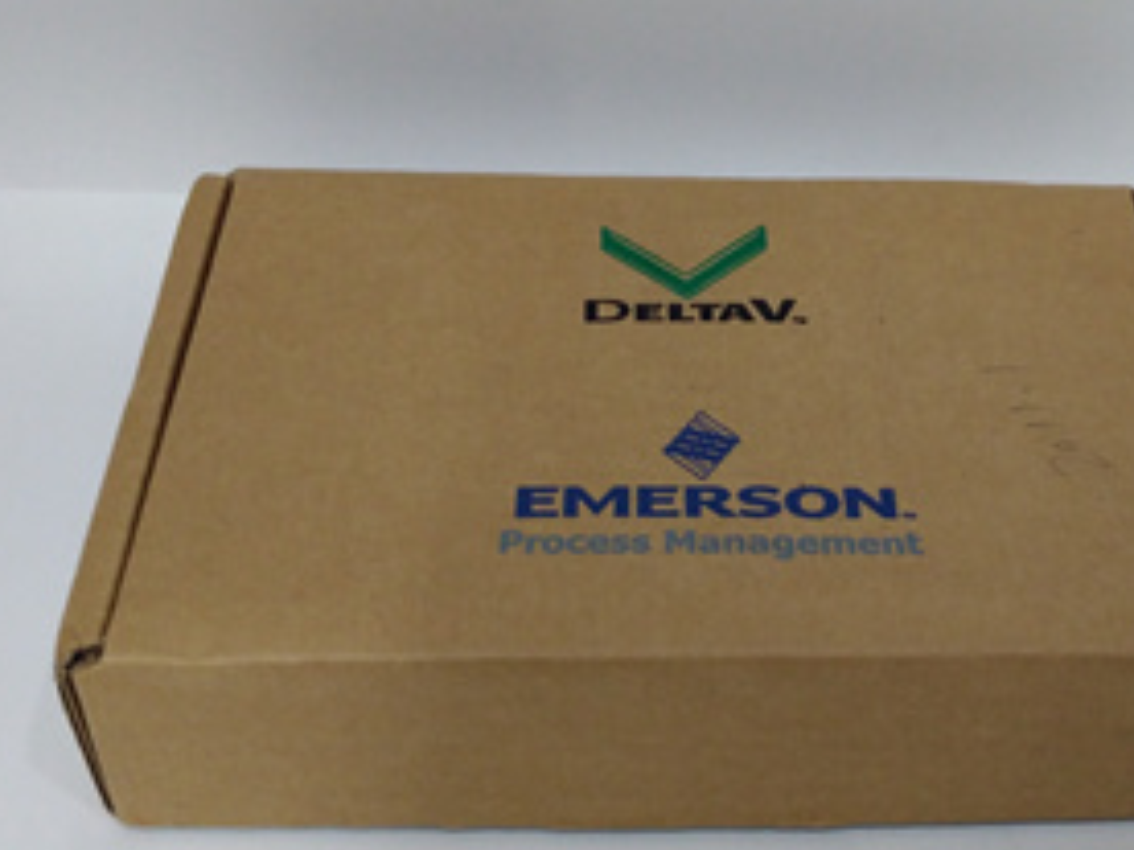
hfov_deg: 38.7
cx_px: 707
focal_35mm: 49
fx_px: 1605
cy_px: 437
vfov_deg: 29.7
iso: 269
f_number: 2
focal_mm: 3.79
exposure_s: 1/33
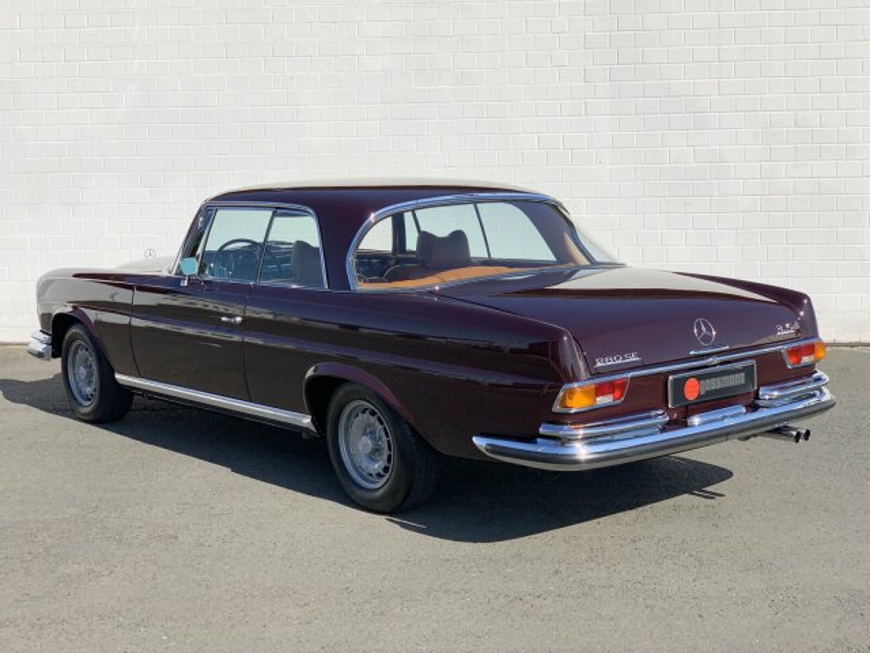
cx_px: 435
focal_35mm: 52
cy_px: 326
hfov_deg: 36.8
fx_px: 1307
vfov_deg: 28.0
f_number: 2.4
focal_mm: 6
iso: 16
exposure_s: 1/1776
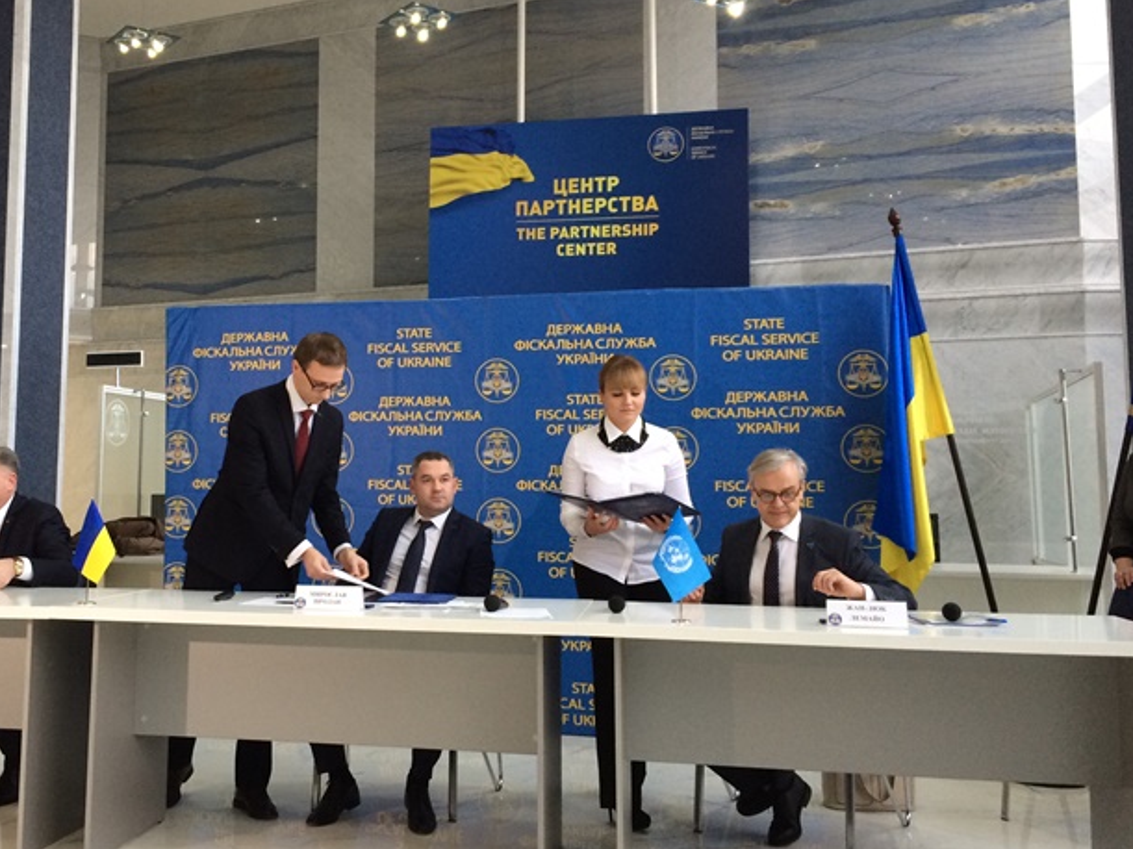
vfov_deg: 37.6
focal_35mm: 38
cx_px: 395
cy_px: 360
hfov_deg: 48.3
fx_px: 1244
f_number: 2.2
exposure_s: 1/33
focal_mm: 4.15
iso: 80
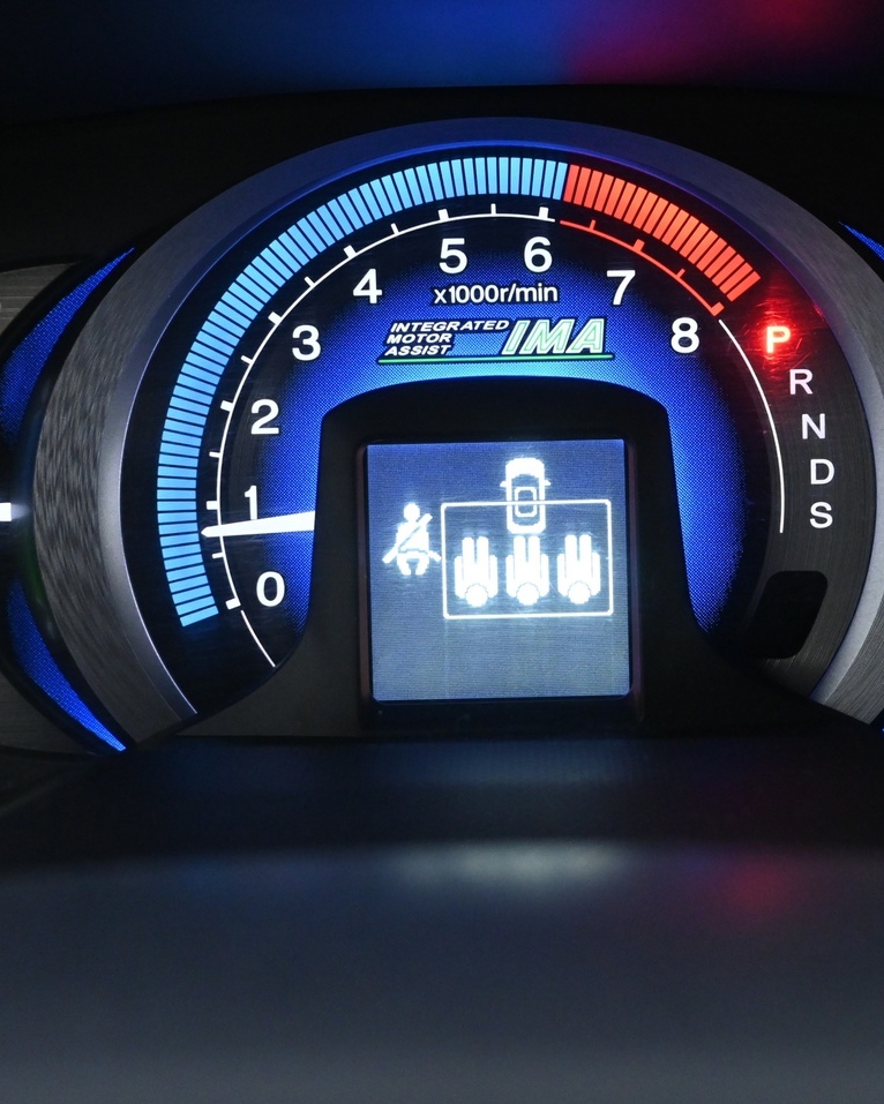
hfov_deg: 27.7
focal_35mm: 55
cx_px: 520
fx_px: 1791
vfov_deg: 34.2
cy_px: 483
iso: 2500
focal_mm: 23
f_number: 4.2
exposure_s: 1/30
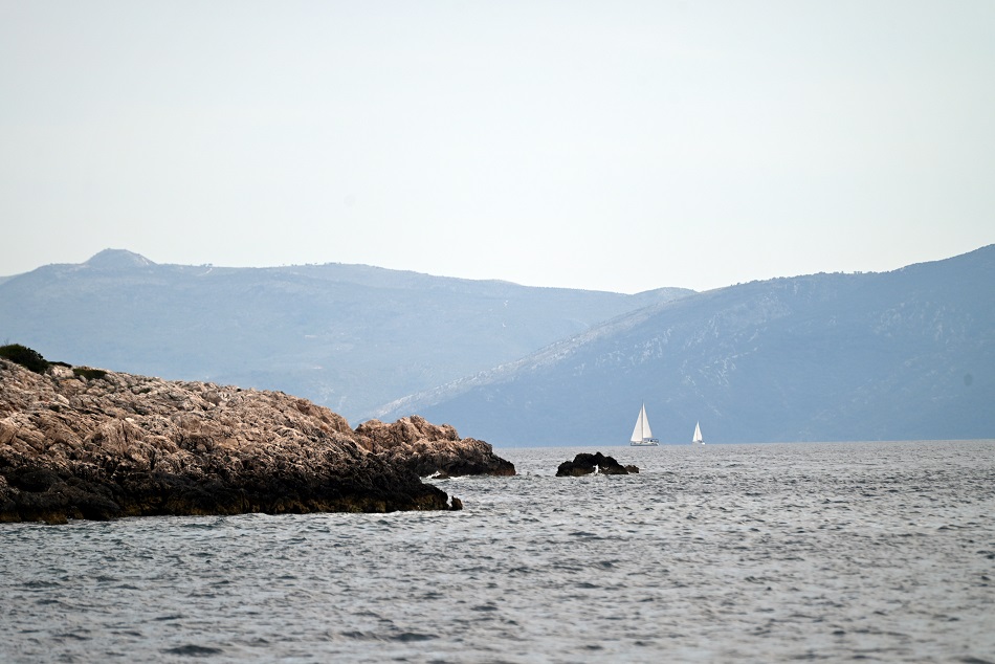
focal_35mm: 300
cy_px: 332
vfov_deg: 4.6
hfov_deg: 6.9
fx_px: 8294
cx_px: 498
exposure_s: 1/1000
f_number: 5.6
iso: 125
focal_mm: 300
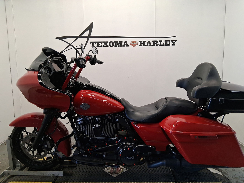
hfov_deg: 67.3
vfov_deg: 53.1
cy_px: 92
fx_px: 183
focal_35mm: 26
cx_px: 122
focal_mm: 3.98
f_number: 1.8
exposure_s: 1/120
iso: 119
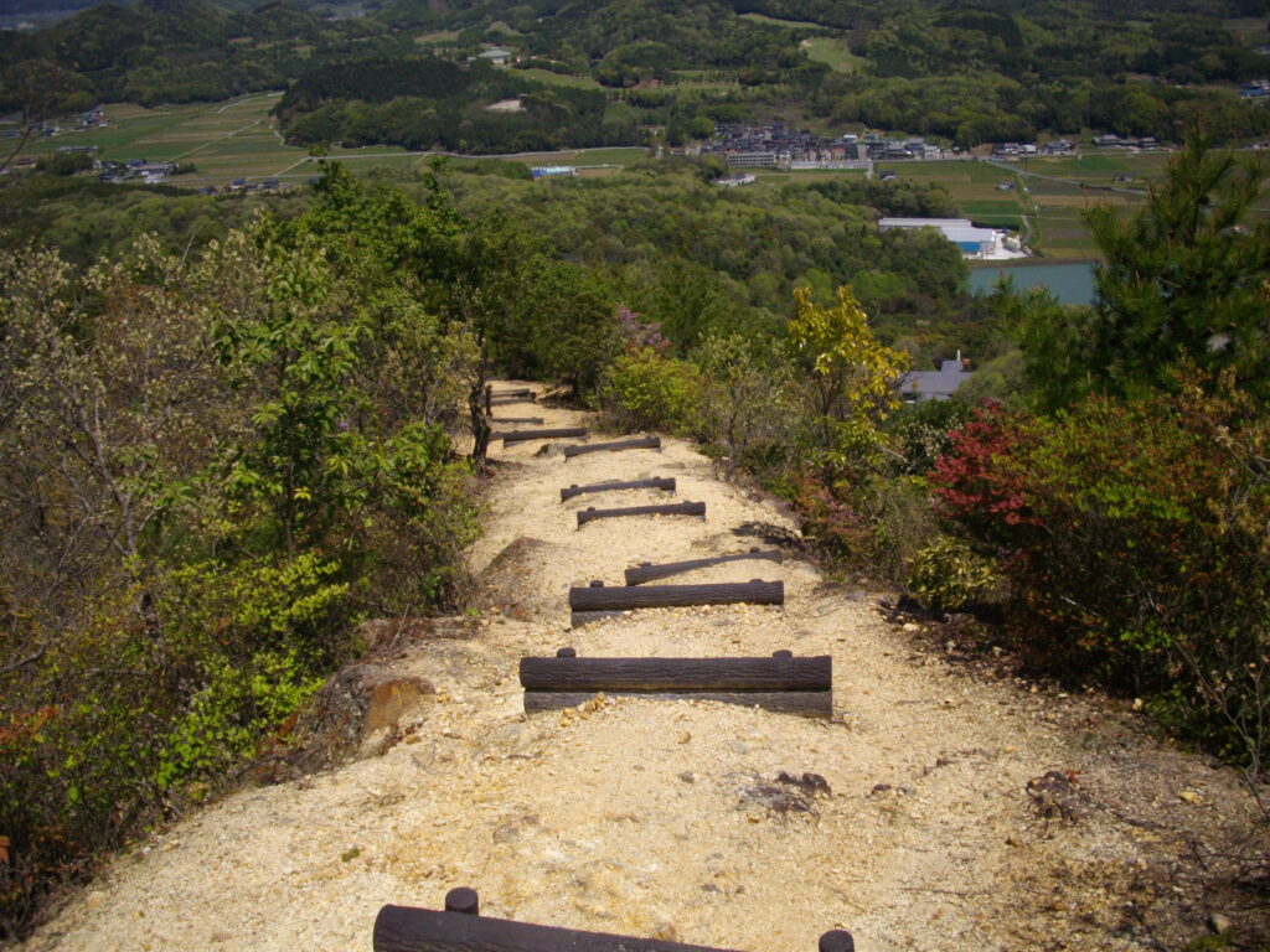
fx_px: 1357
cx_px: 635
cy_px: 476
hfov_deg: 50.1
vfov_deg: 38.7
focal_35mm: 37
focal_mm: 6.2
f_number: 5.6
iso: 100
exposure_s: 1/800
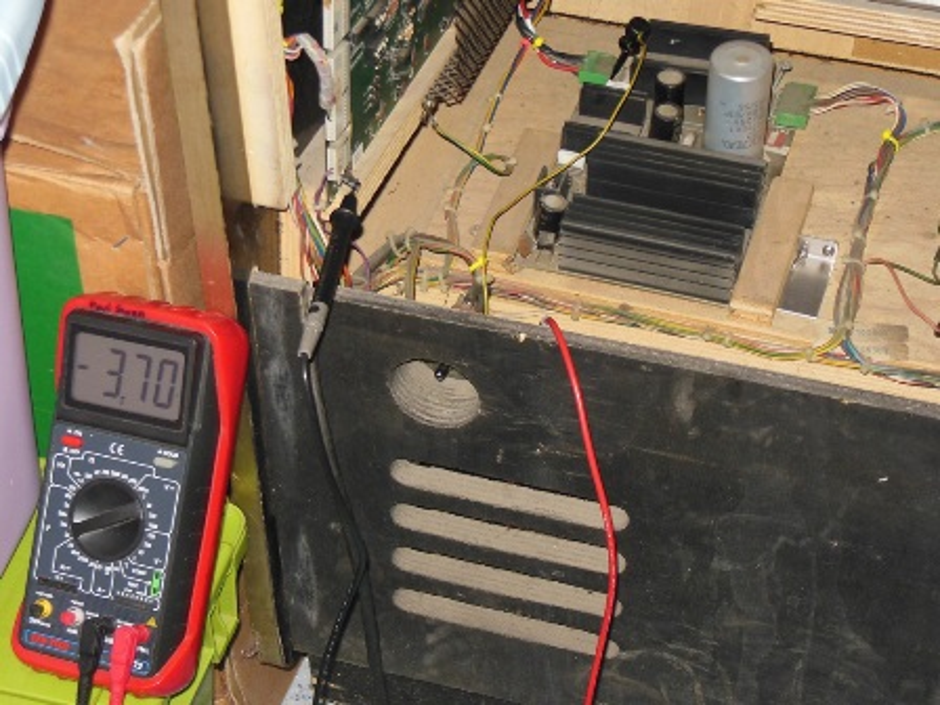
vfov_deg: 22.3
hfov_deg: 29.4
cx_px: 470
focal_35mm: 66
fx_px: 1792
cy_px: 352
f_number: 4.3
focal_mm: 11.7
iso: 320
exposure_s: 1/60
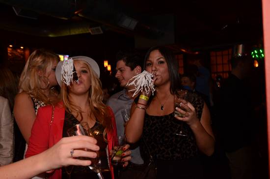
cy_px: 90
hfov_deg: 49.7
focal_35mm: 39
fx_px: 292
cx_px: 135
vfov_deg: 34.0
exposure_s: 1/25
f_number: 4.5
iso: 1600
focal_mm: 26
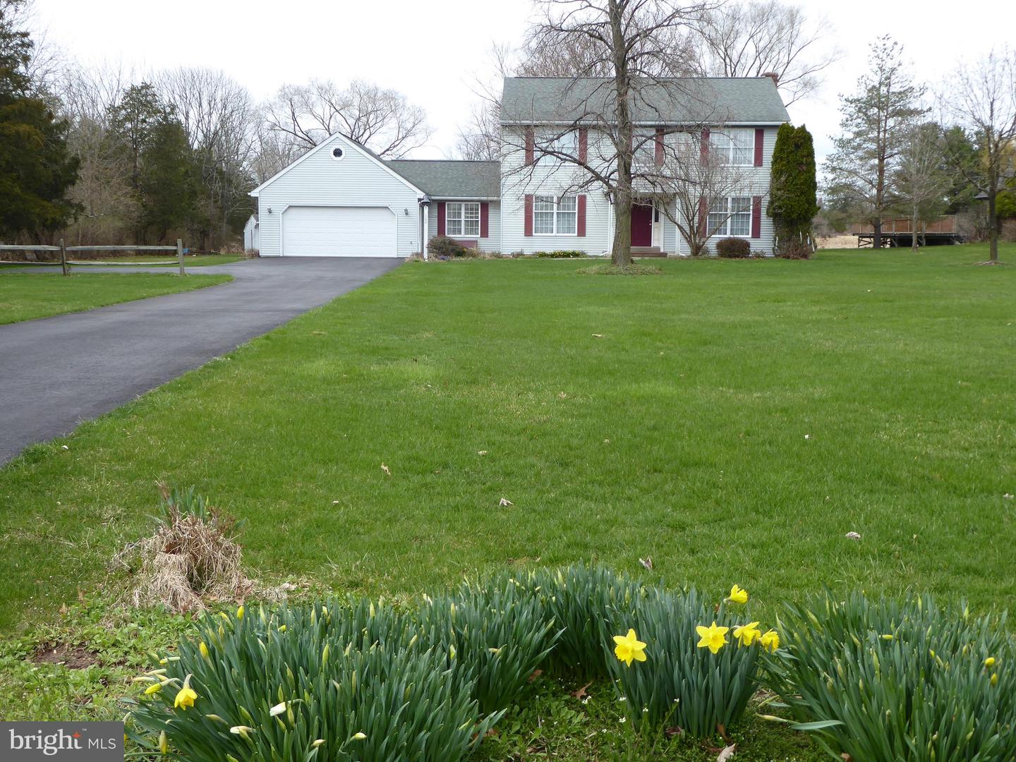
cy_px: 381
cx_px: 508
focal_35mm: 39
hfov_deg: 47.9
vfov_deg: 36.8
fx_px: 1145
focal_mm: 6.7
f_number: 3.7
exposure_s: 1/320
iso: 80
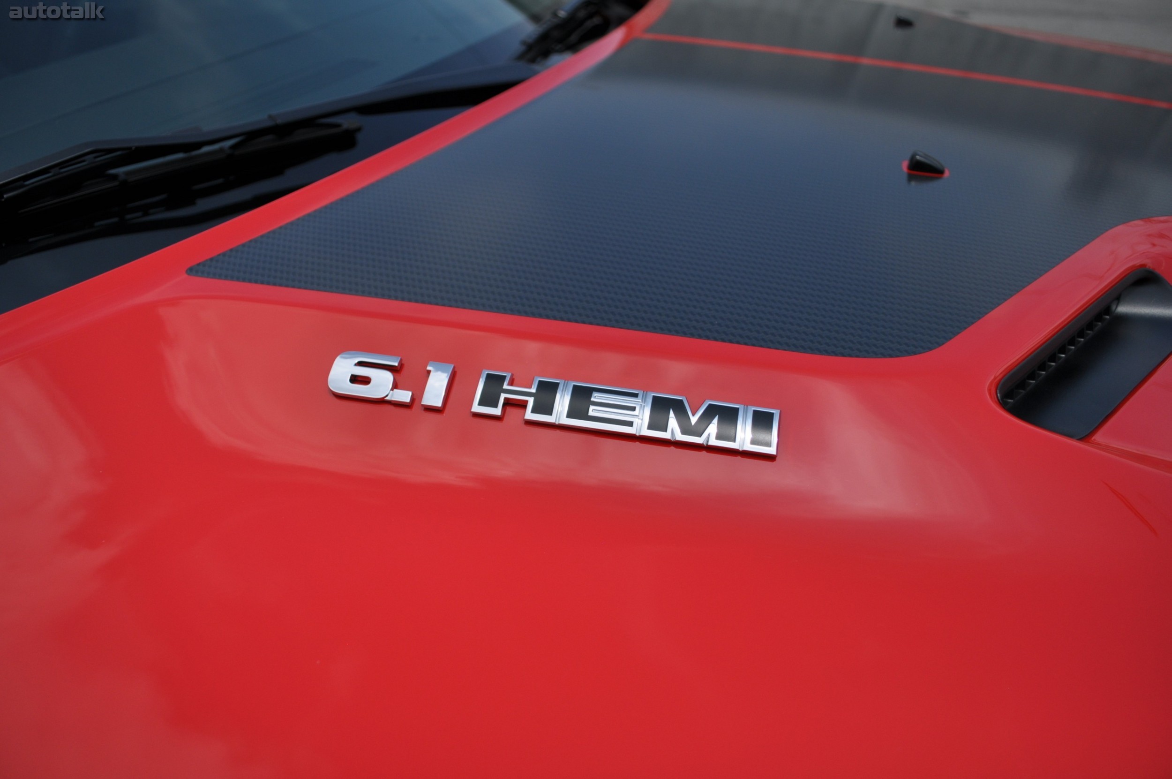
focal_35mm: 27
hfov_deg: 67.4
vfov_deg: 47.8
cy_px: 390
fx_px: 878
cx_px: 586
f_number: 3.5
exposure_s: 1/3200
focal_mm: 18
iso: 200
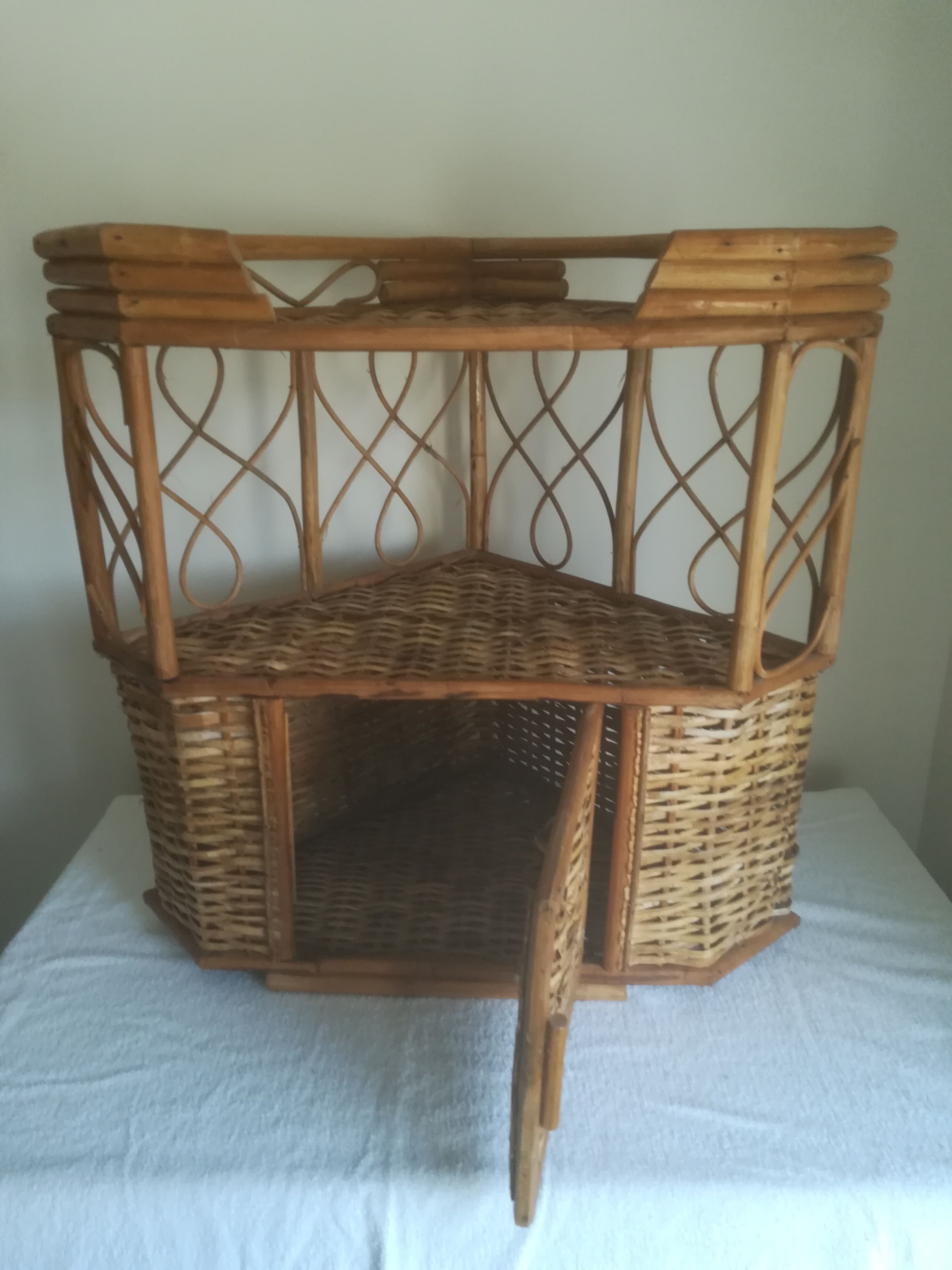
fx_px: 953
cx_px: 476
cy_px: 635
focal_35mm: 26
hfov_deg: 53.1
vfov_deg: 67.3
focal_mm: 3.83
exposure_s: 1/30
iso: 100
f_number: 2.2
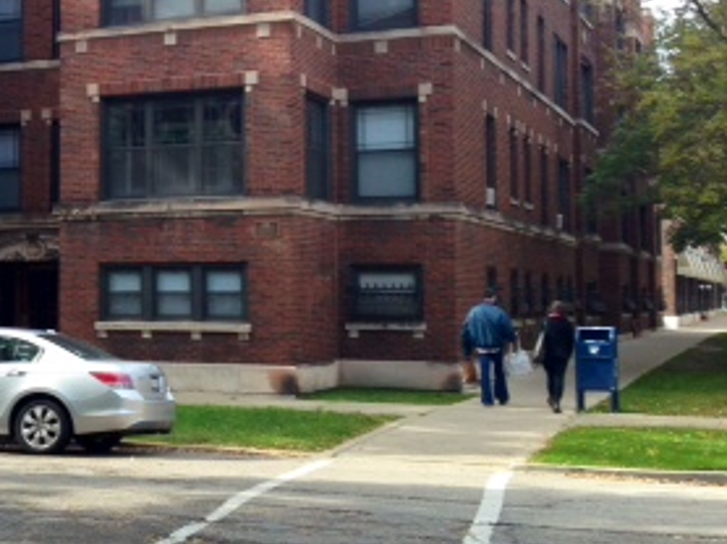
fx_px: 1595
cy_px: 154
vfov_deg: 19.3
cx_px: -107
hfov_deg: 23.8
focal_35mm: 76
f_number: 2.4
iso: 50
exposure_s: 1/417
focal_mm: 4.12
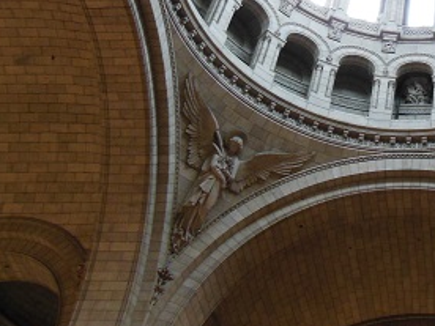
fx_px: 792
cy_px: -2
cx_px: 396
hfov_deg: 29.4
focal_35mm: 63
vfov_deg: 22.4
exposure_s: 1/6
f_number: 3.7
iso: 400
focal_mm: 5.2
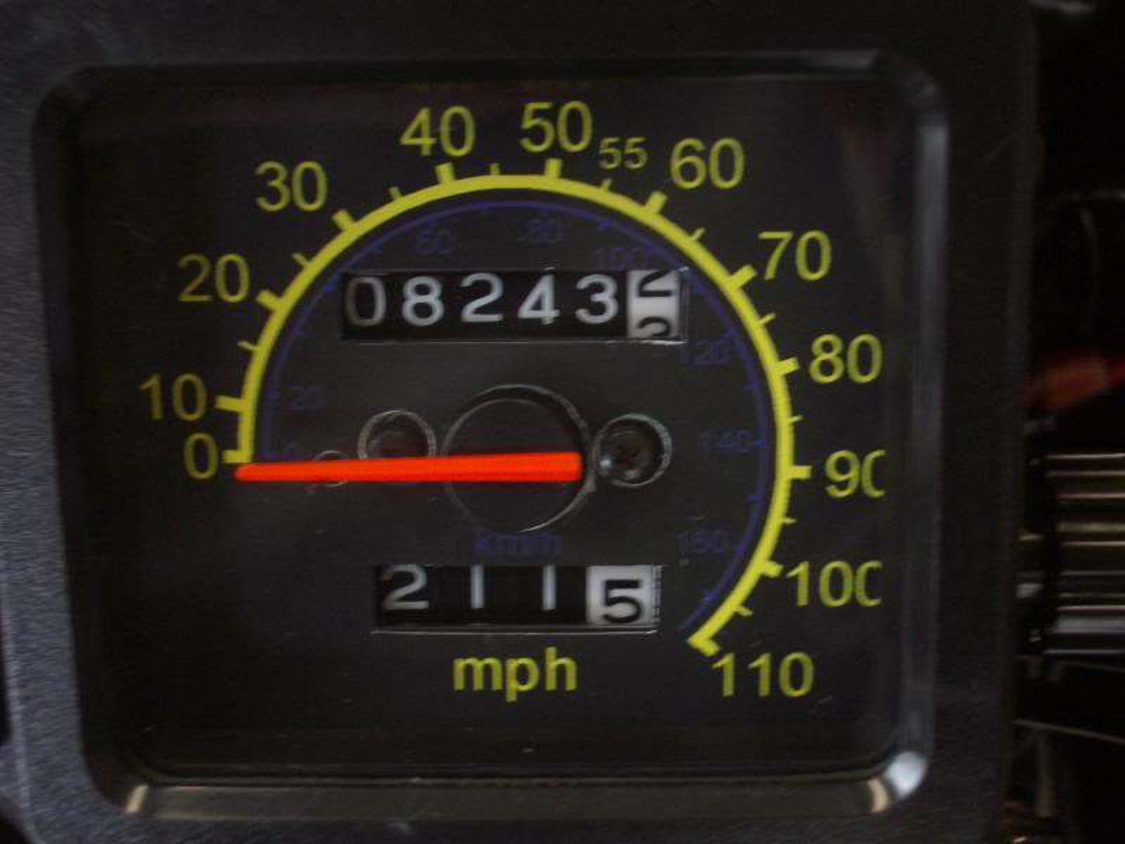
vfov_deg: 23.7
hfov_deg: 31.2
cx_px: 562
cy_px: 422
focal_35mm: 62
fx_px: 2015
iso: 100
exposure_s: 1/8
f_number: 3.5
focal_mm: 10.2
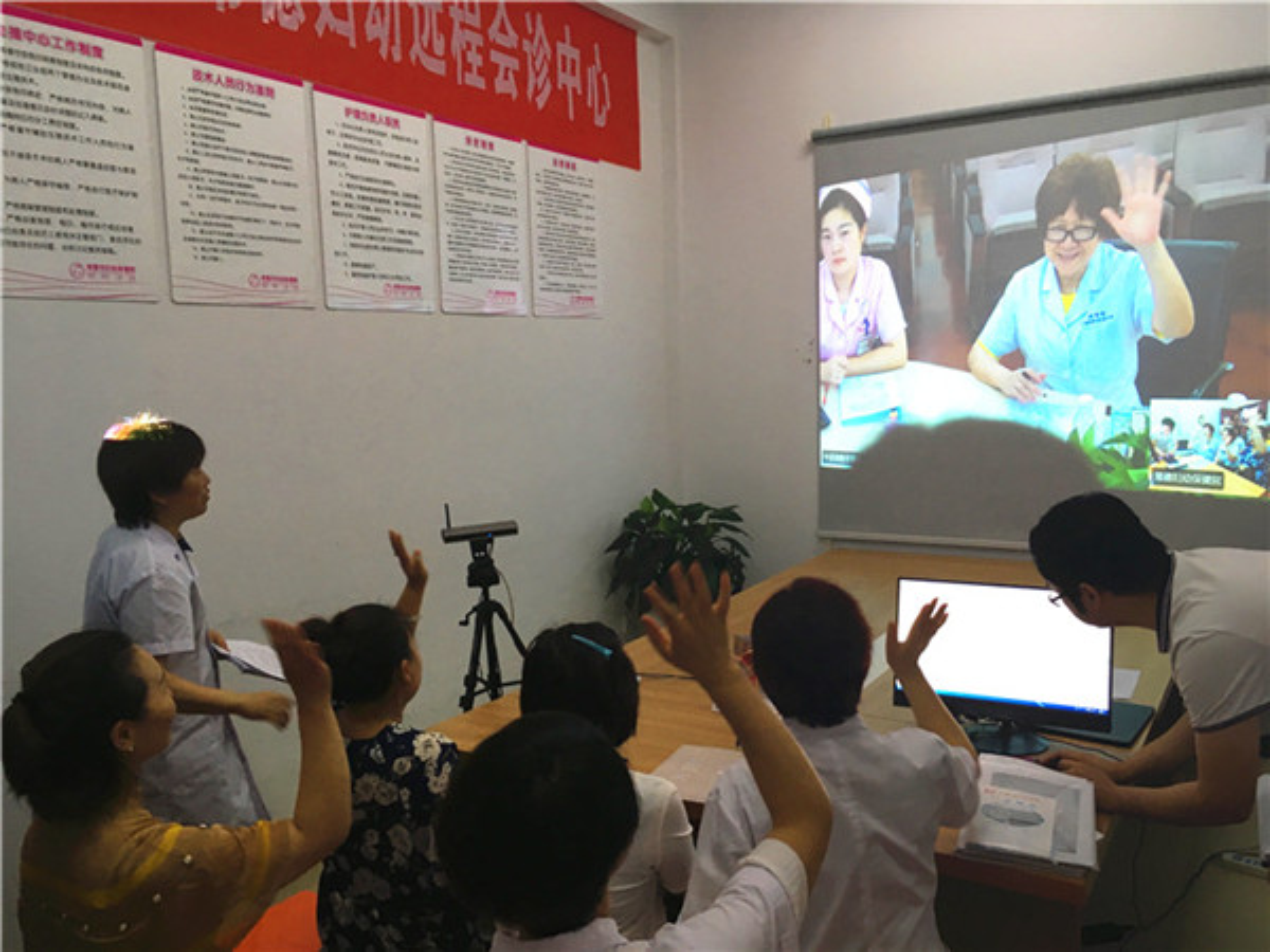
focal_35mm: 29
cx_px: 635
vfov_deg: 48.2
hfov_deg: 61.7
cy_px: 476
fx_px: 1064
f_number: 2.2
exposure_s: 1/33
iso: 80
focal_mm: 4.15
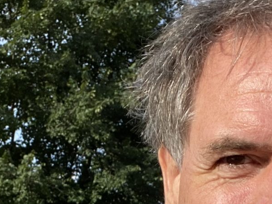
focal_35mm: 98
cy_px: 289
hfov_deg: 20.0
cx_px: 149
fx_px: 770
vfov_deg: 14.3
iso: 25
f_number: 2.2
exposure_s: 1/818
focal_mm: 2.71
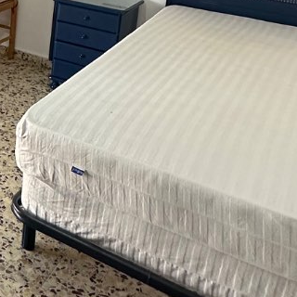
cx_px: -137
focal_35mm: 58
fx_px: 563
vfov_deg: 27.3
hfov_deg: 24.0
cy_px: -22
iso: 250
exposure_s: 1/100
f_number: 2.2
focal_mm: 2.22
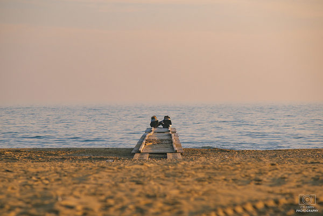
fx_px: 1885
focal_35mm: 210
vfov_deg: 6.6
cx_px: 162
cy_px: 108
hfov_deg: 9.8
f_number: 8
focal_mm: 210
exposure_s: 1/250
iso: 400
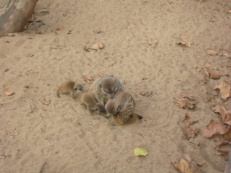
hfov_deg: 19.1
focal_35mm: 103
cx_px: 116
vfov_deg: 14.4
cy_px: 86
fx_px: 687
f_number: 4.6
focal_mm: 21.3
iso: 50
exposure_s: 1/89.2
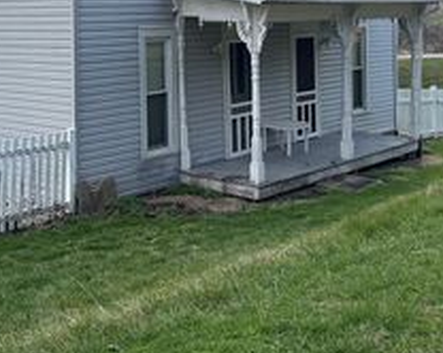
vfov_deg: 24.0
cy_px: 16
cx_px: 158
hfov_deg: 30.8
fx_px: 799
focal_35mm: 61
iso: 50
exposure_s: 1/2242
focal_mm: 5.96
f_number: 1.6
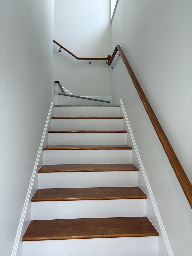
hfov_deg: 53.1
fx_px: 192
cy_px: 128
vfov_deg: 67.3
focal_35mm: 26
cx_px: 96
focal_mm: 5.96
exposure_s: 1/120
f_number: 1.6
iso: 100
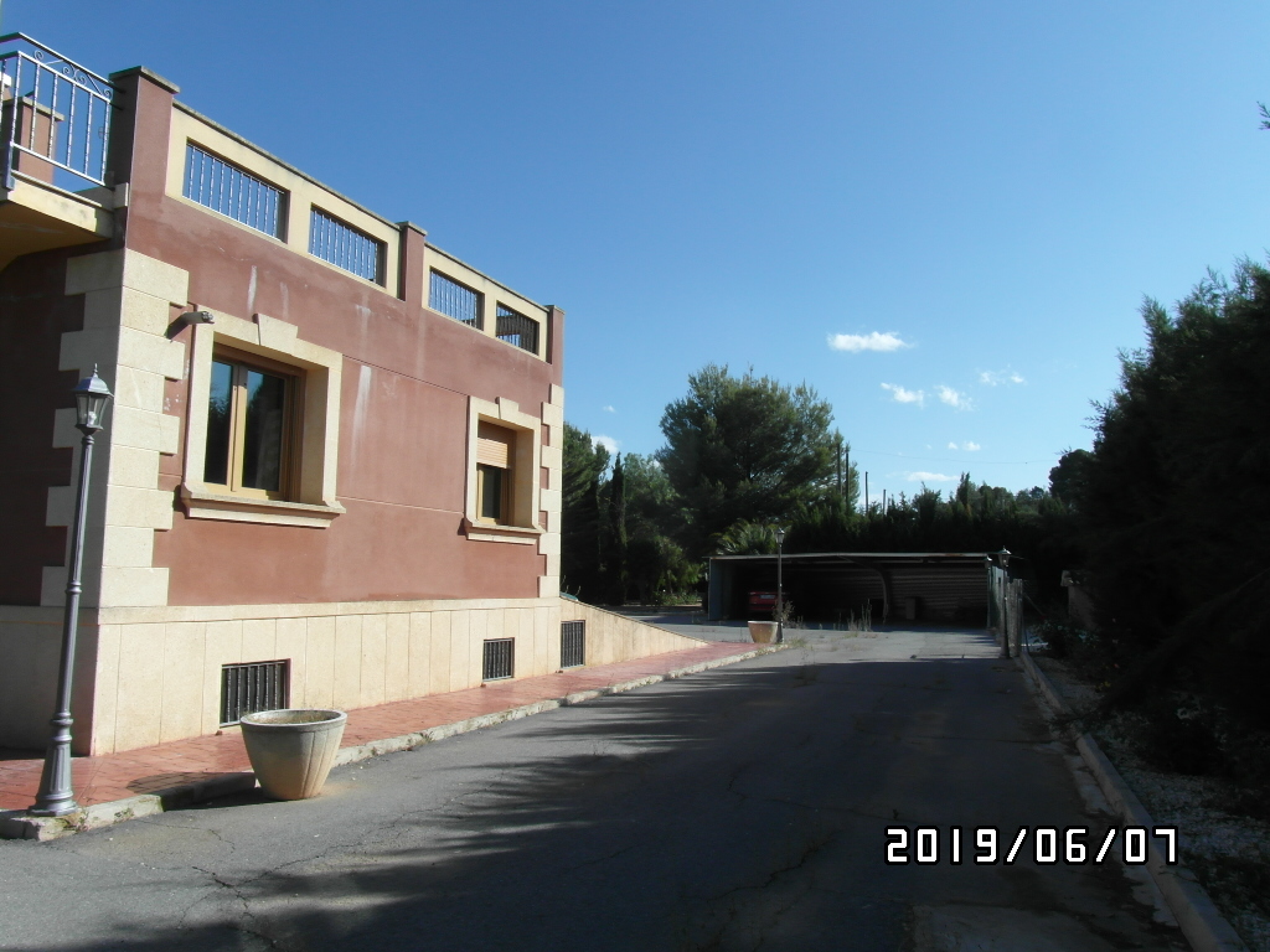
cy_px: 476
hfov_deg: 71.6
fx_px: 881
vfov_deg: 56.8
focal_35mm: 24
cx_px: 635
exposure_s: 1/250
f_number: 5.8
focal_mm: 4
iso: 80
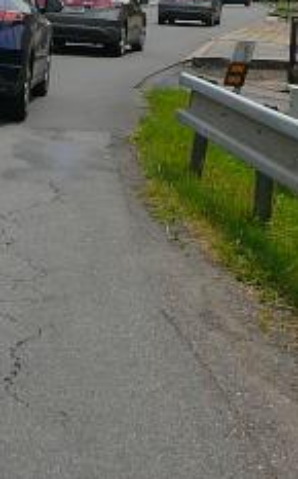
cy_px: 78
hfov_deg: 12.4
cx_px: 376
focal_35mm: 102
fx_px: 1330
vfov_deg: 20.1
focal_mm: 5.2
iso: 80
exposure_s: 1/800
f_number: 5
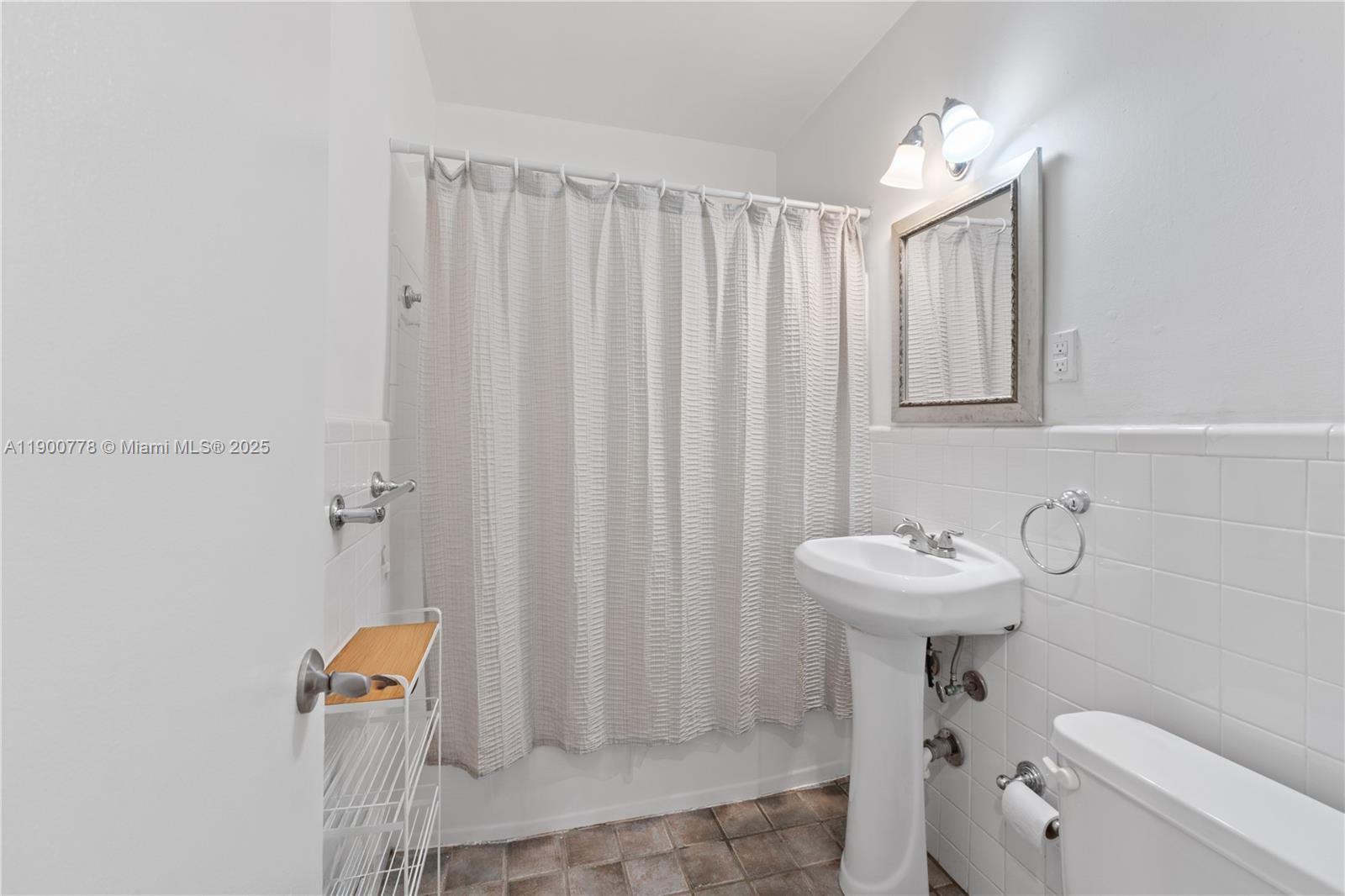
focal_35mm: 16
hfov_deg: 97.6
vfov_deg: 74.6
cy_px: 448
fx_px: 588
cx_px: 672
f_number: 9
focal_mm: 10.5
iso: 250
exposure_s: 1.3
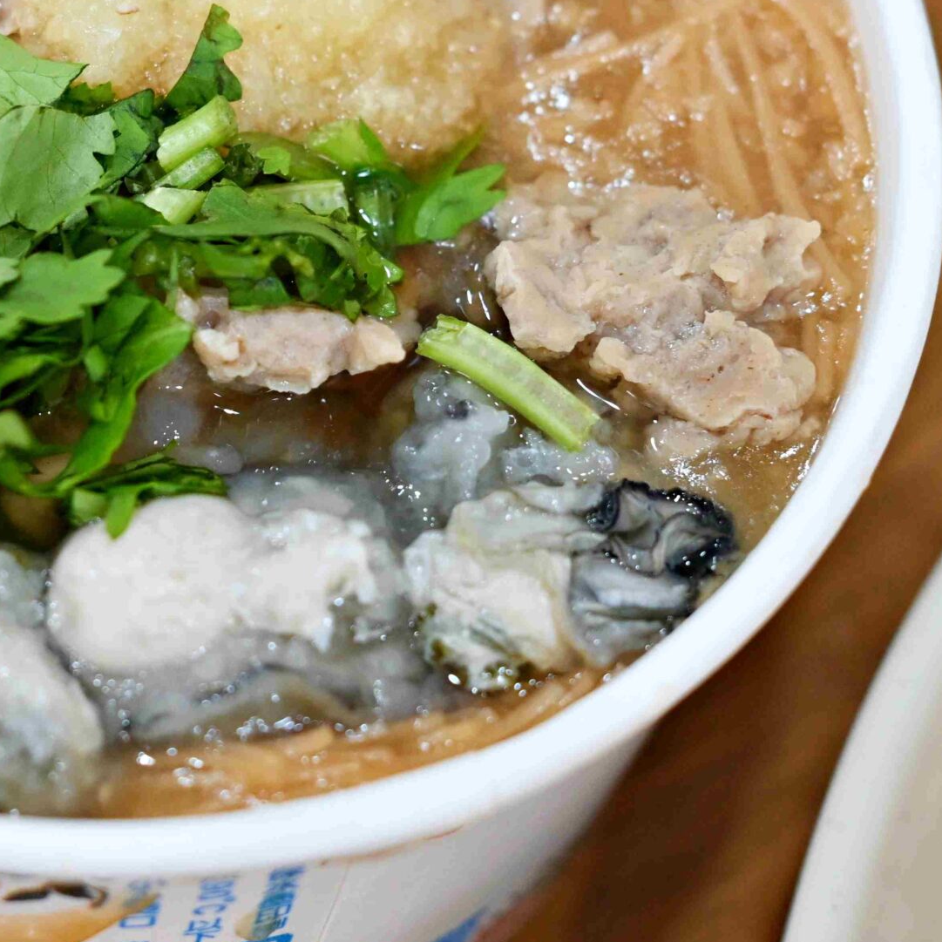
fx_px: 4649
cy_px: 263
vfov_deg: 11.5
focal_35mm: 151
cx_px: 122
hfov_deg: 11.5
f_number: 3.2
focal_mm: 50
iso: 640
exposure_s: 1/200
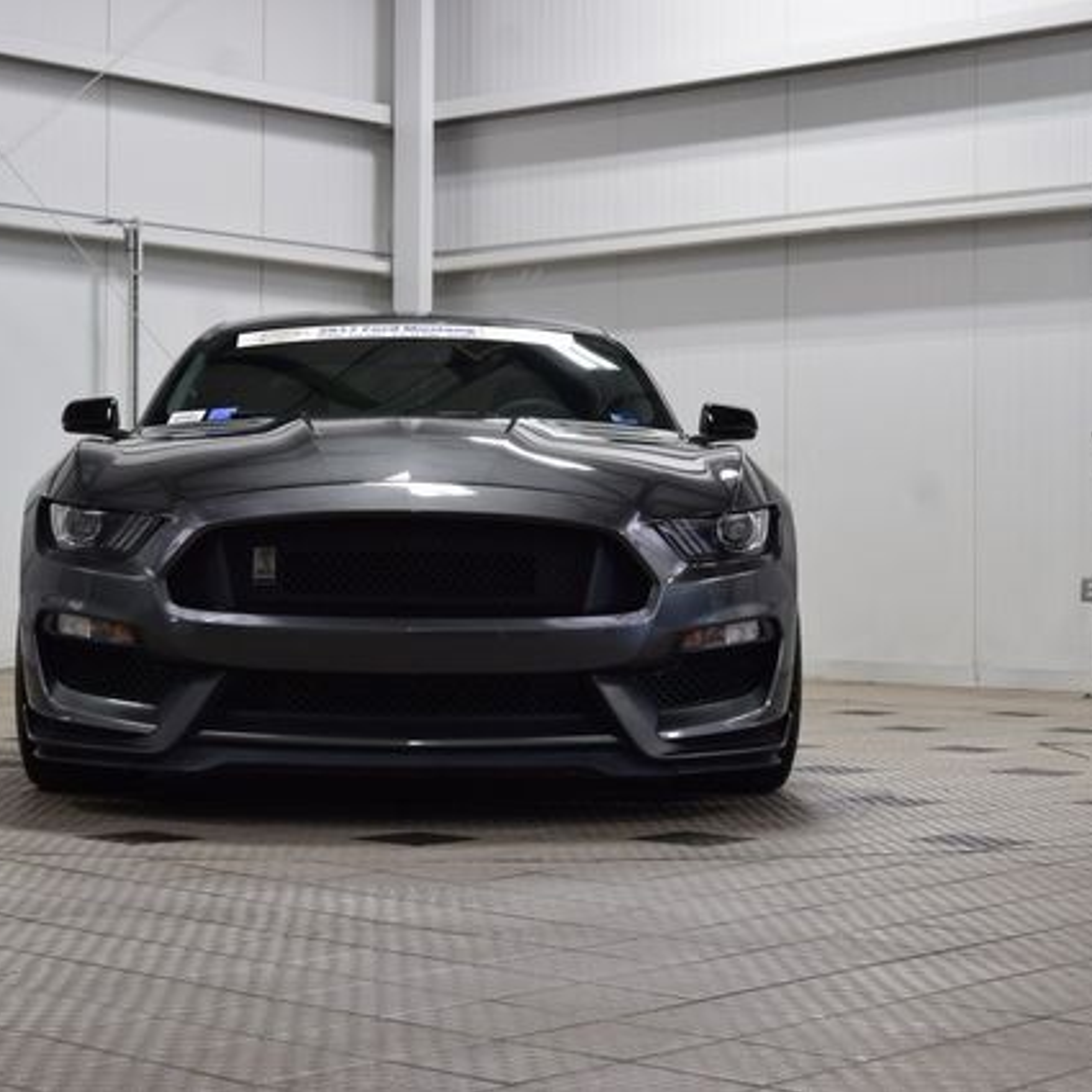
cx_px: 411
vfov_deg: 23.7
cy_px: 546
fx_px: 2605
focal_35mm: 73
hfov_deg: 23.6
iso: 400
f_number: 7.1
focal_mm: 38
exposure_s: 1/25
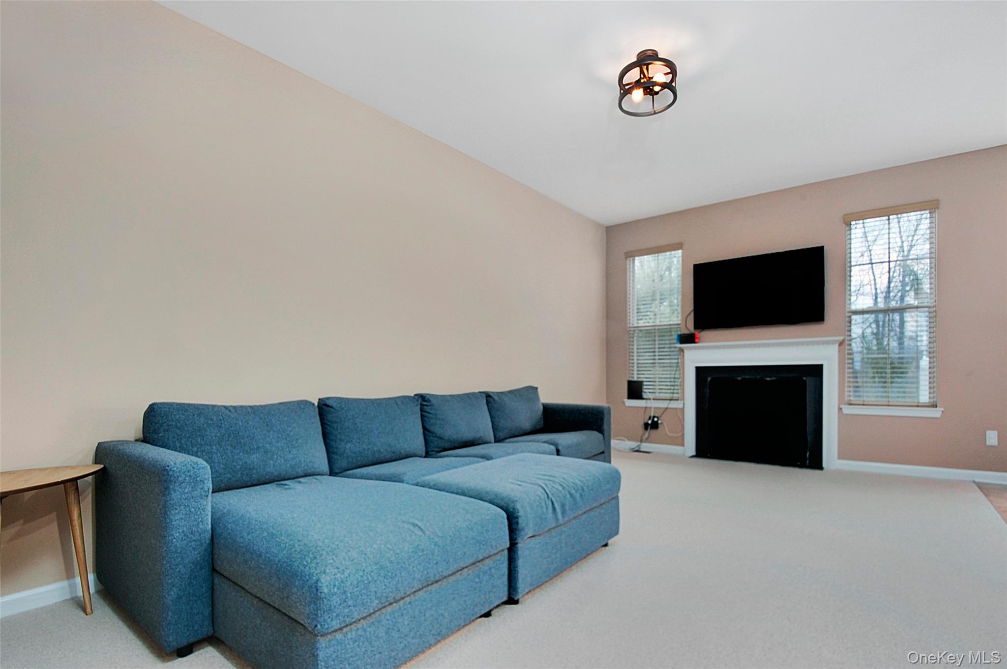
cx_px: 504
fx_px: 419
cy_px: 334
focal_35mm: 15
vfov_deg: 77.2
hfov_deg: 100.4
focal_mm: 10
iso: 400
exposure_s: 1/20
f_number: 14
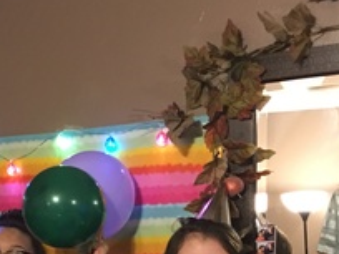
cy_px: 337
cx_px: -40
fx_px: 891
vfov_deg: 15.4
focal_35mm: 91
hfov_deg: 20.5
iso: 100
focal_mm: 4.15
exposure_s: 1/4
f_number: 2.2
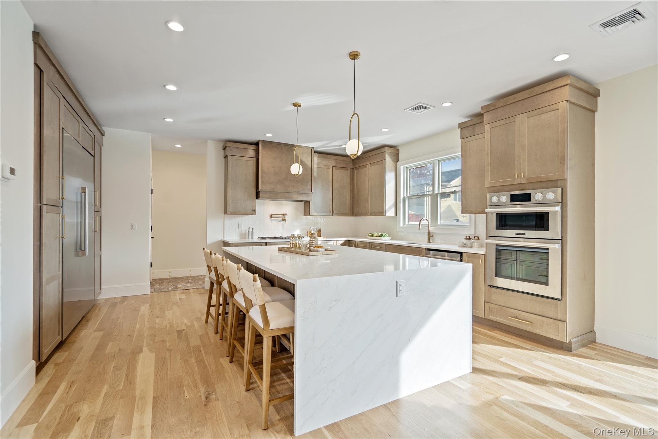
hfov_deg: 96.7
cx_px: 329
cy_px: 220
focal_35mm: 16
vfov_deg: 73.7
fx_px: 292
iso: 100
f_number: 5
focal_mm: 16
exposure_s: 1/10
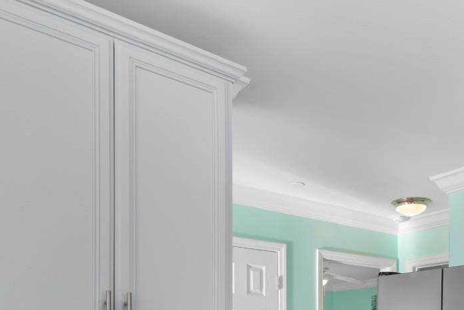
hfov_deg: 53.5
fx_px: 451
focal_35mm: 35
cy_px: 332
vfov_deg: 33.5
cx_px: 305
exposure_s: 1/40
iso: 100
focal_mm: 10
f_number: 4.5
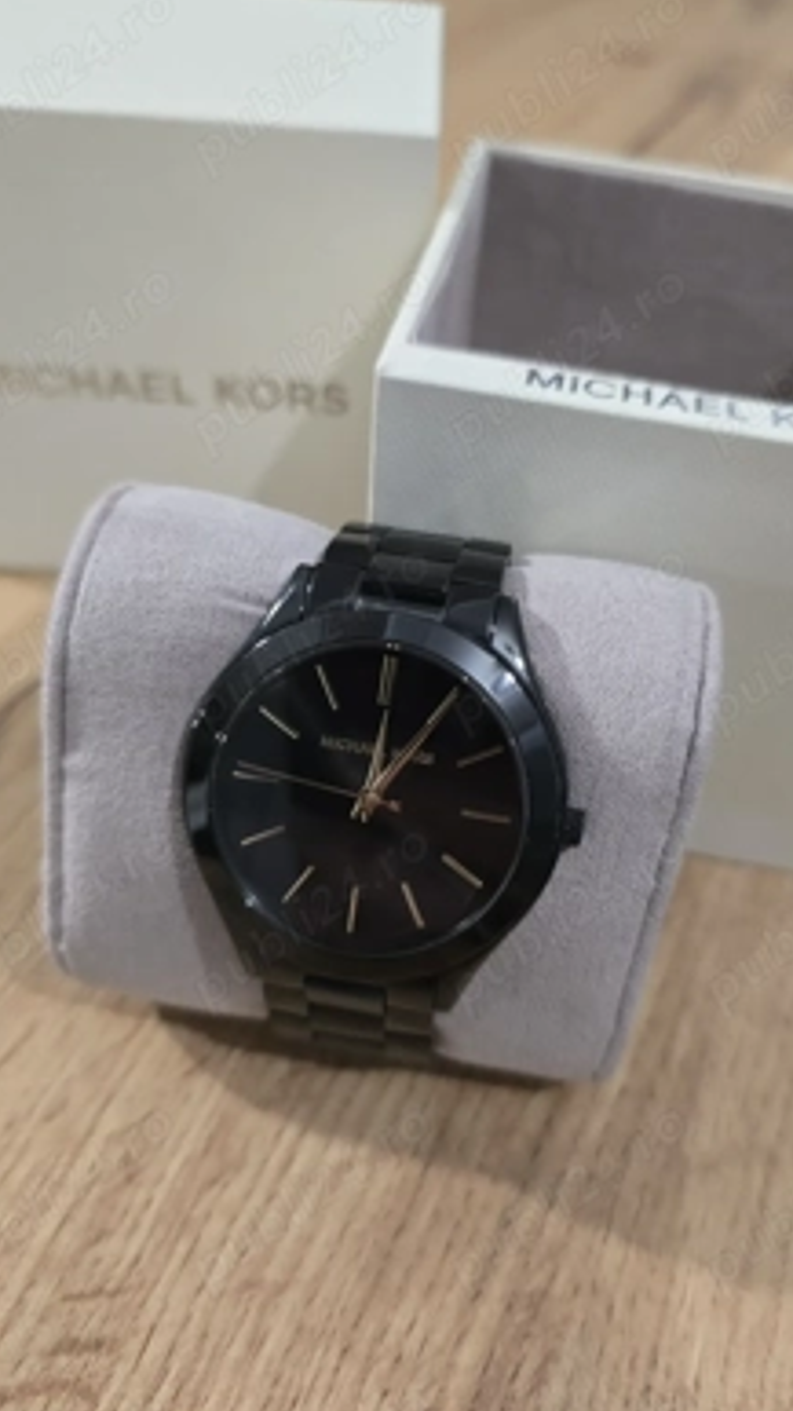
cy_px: 698
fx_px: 972
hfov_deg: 44.3
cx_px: 439
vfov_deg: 71.9
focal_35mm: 26
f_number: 1.7
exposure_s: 1/100
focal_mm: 6.3
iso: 1250
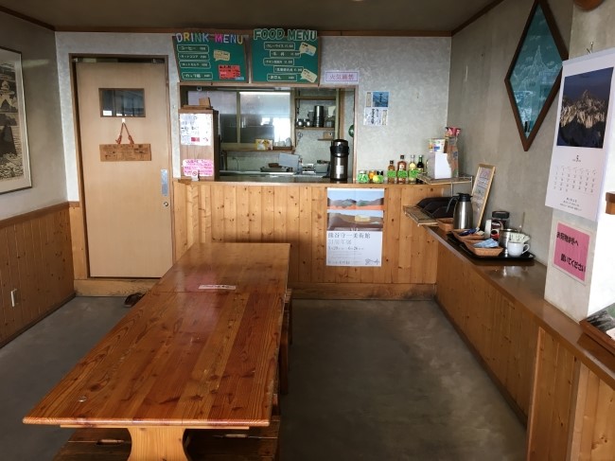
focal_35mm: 29
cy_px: 230
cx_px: 308
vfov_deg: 48.2
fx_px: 515
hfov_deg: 61.7
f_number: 2.2
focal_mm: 4.15
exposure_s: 1/30
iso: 50
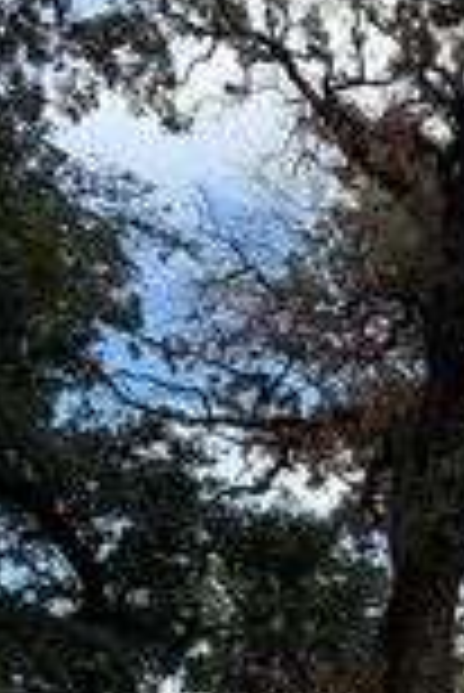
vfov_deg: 23.4
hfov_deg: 15.8
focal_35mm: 81
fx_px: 1562
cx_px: 649
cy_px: 772
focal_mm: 6.76
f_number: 1.78
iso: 100
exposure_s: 1/2703
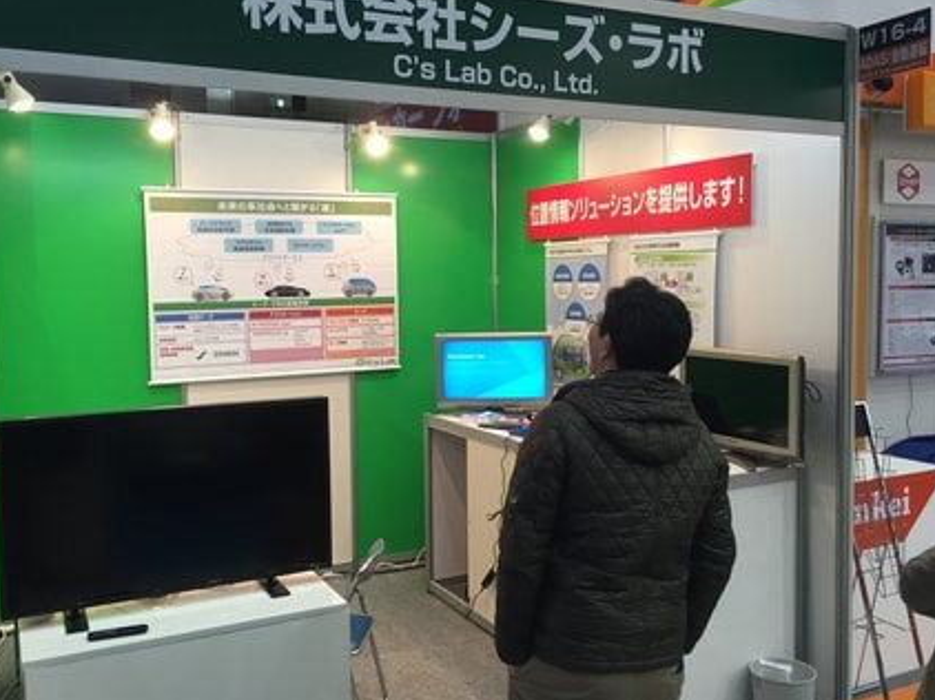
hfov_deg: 55.4
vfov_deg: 42.9
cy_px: 334
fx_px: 891
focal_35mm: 33
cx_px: 448
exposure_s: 1/33
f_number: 2.2
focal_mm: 4.15
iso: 50
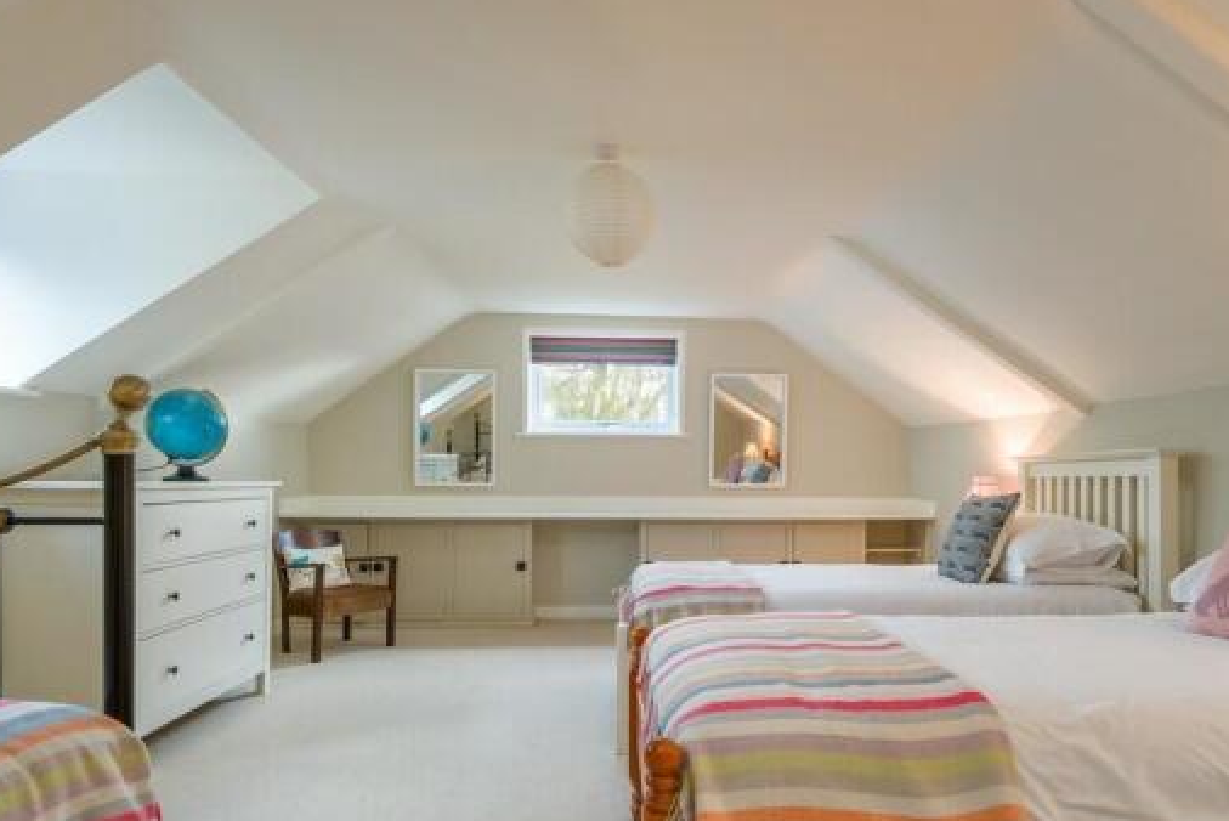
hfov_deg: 78.5
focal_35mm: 22
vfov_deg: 56.6
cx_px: 647
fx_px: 751
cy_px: 516
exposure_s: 1/5
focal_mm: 11
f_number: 7.1
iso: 160
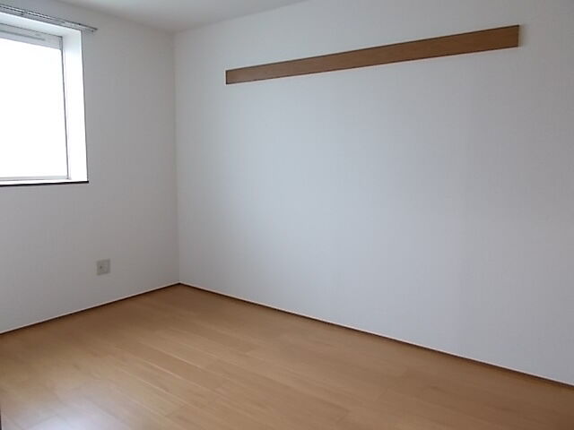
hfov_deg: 67.3
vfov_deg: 53.1
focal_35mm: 26
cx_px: 287
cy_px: 215
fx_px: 431
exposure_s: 1/25
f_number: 3.2
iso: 200
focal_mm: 4.6
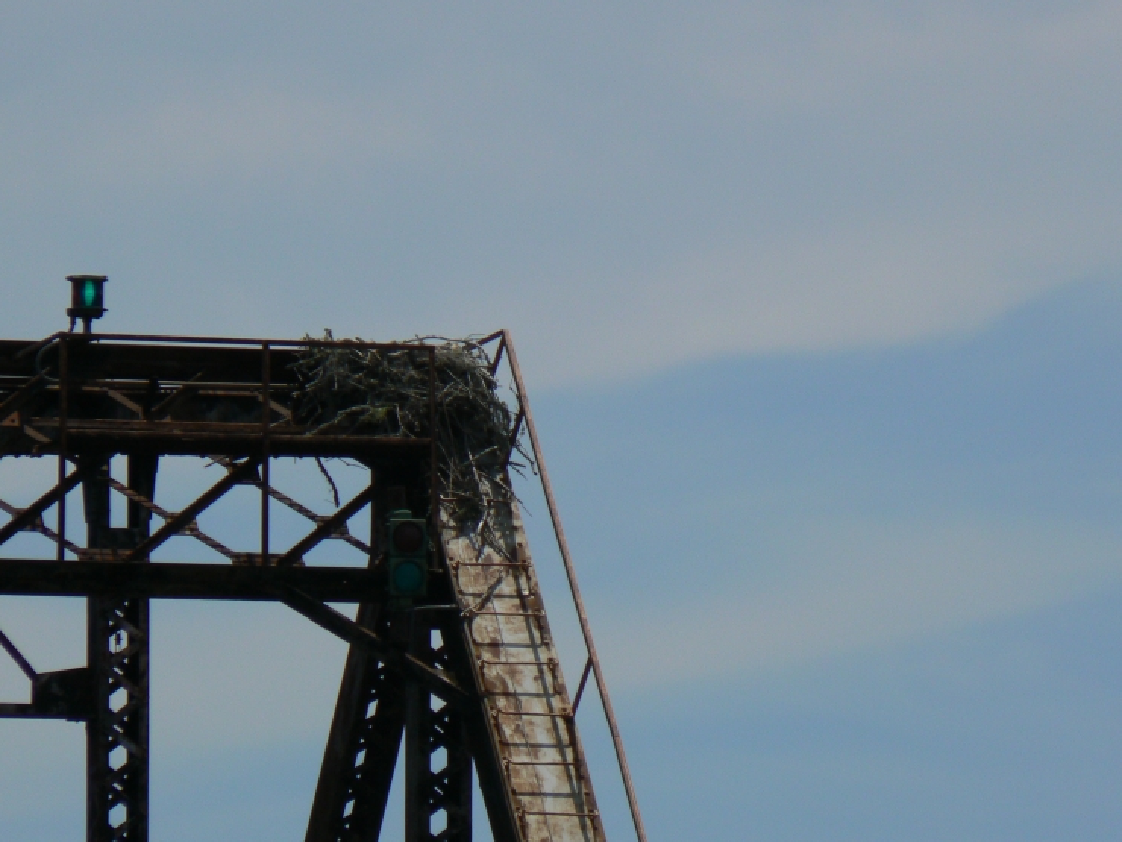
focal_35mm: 481
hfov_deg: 4.1
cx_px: 575
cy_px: 431
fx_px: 15591
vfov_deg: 3.1
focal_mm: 72
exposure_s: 1/800
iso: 80
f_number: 8
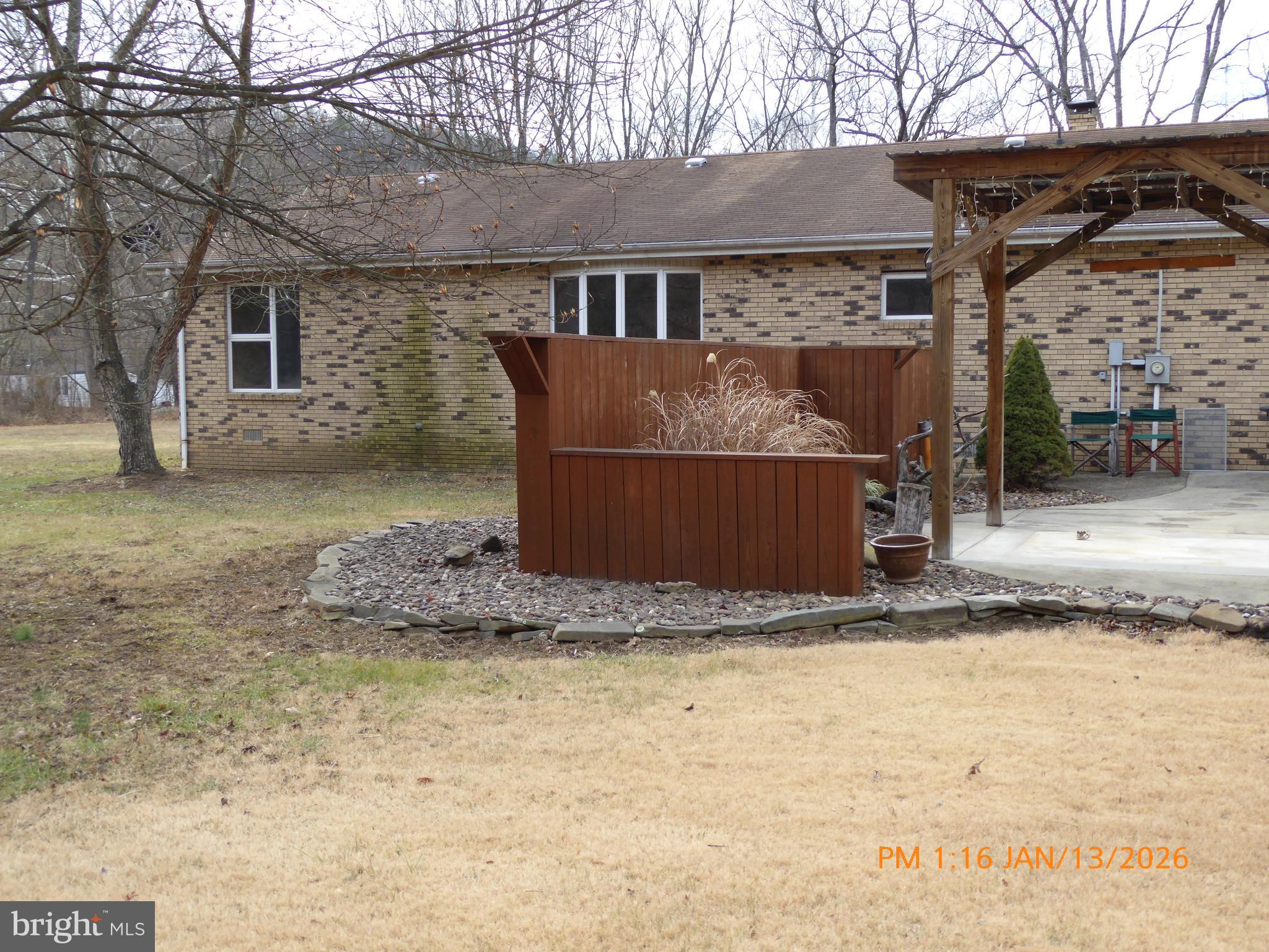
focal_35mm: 39
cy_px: 476
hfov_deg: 47.9
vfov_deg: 36.8
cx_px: 634
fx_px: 1430
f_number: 3.7
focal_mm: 6.7
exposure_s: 1/125
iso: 100
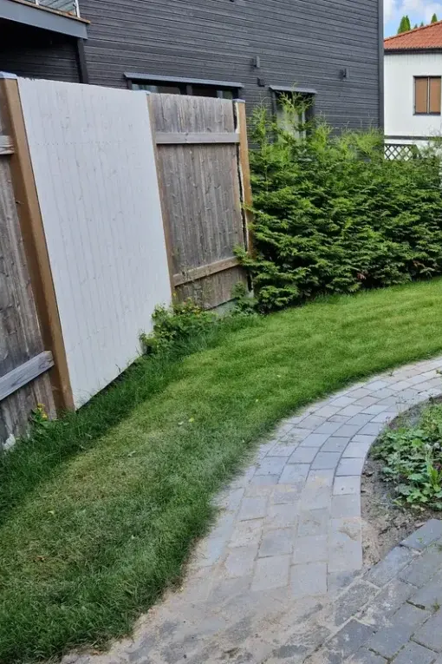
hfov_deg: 37.6
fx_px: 589
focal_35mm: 32
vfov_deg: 58.7
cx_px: 419
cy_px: 332
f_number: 1.8
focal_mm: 5.4
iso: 50
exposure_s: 1/328
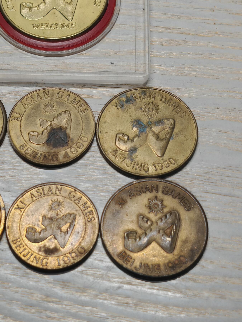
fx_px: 886
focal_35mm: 95
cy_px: 161
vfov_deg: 20.7
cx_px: 121
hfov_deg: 15.6
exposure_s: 1/110
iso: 64
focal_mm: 7.62
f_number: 1.6
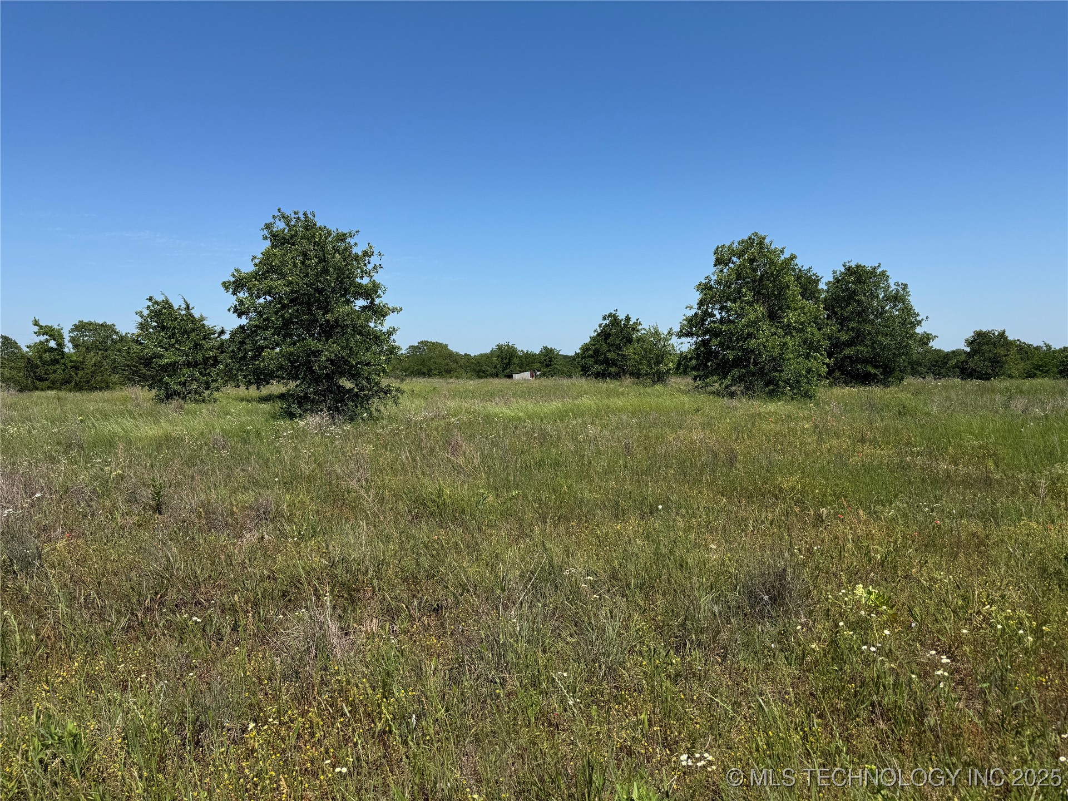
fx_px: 740
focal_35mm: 24
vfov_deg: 56.8
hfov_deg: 71.6
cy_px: 400
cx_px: 534
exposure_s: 1/5348
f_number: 1.78
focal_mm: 6.76
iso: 80
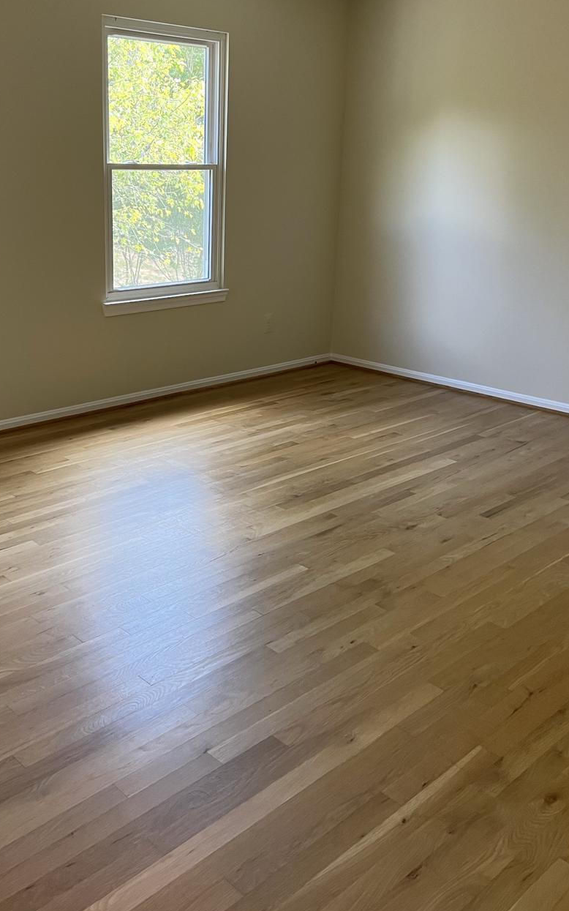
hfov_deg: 36.8
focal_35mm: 34
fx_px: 844
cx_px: 176
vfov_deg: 56.2
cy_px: 359
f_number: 1.5
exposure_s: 1/60
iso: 80
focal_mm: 5.7
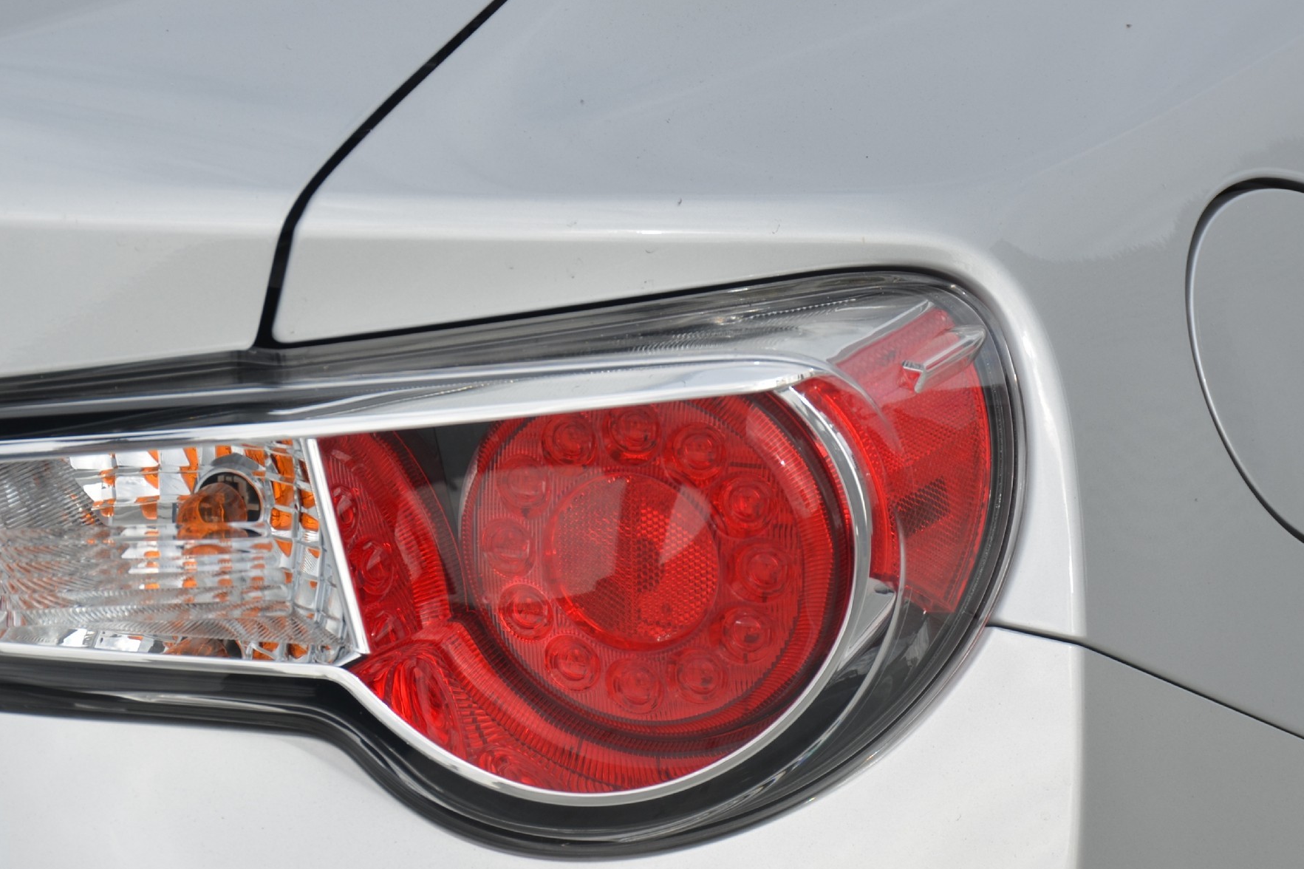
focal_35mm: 223
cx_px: 543
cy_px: 475
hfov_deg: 9.2
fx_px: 8065
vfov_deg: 6.2
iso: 100
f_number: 8
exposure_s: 1/250
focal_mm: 105
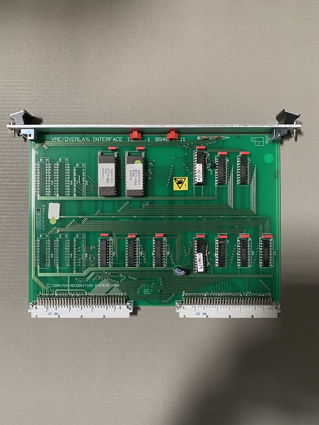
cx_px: 160
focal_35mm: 26
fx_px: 320
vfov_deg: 67.3
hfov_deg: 53.1
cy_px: 212
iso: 250
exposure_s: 1/60
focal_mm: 4.25
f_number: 1.8
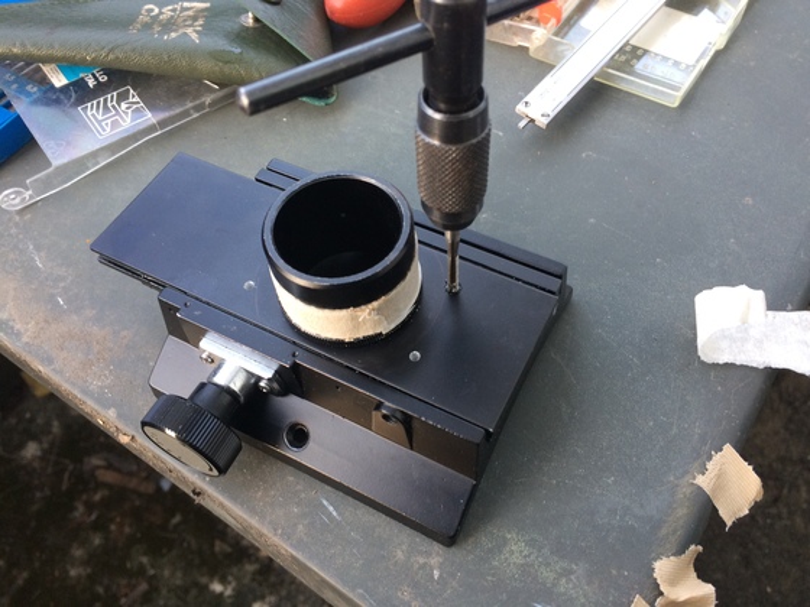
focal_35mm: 29
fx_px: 679
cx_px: 405
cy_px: 304
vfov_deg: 48.2
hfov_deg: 61.7
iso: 80
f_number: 2.2
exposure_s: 1/30
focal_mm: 4.15
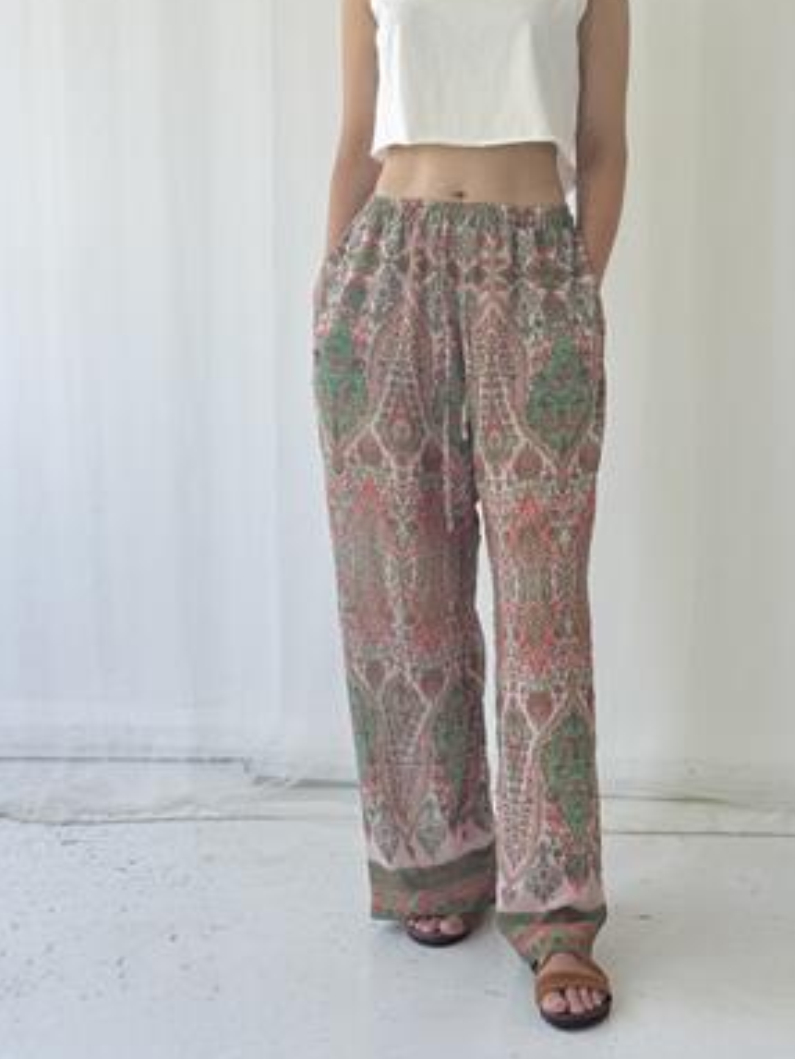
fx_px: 2049
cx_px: 485
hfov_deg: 21.9
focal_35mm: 67
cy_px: 365
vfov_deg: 28.8
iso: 80
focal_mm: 6.76
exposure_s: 1/121
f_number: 1.78
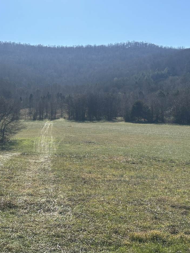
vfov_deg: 29.8
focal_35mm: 65
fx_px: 476
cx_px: 74
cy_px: 128
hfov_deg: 22.6
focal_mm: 6.86
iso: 64
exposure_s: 1/3876
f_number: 1.78
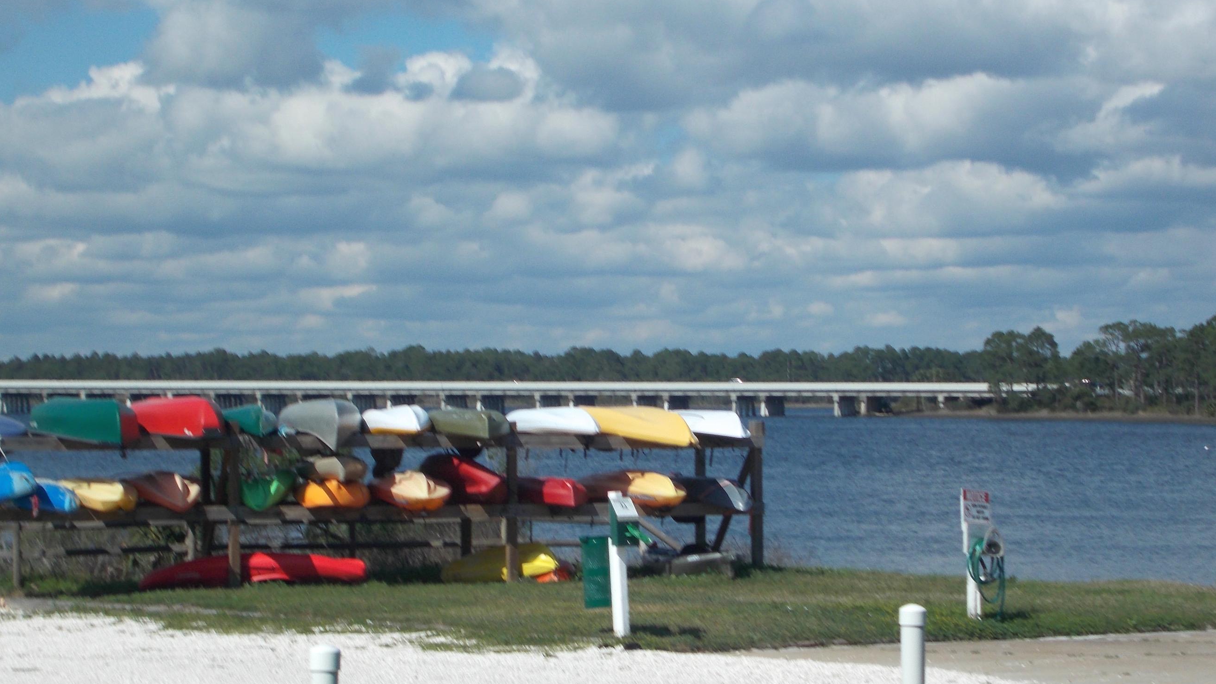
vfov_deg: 12.7
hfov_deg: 22.5
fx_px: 3063
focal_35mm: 95
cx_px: 622
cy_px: 409
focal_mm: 13.5
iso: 80
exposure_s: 1/125
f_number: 14.5
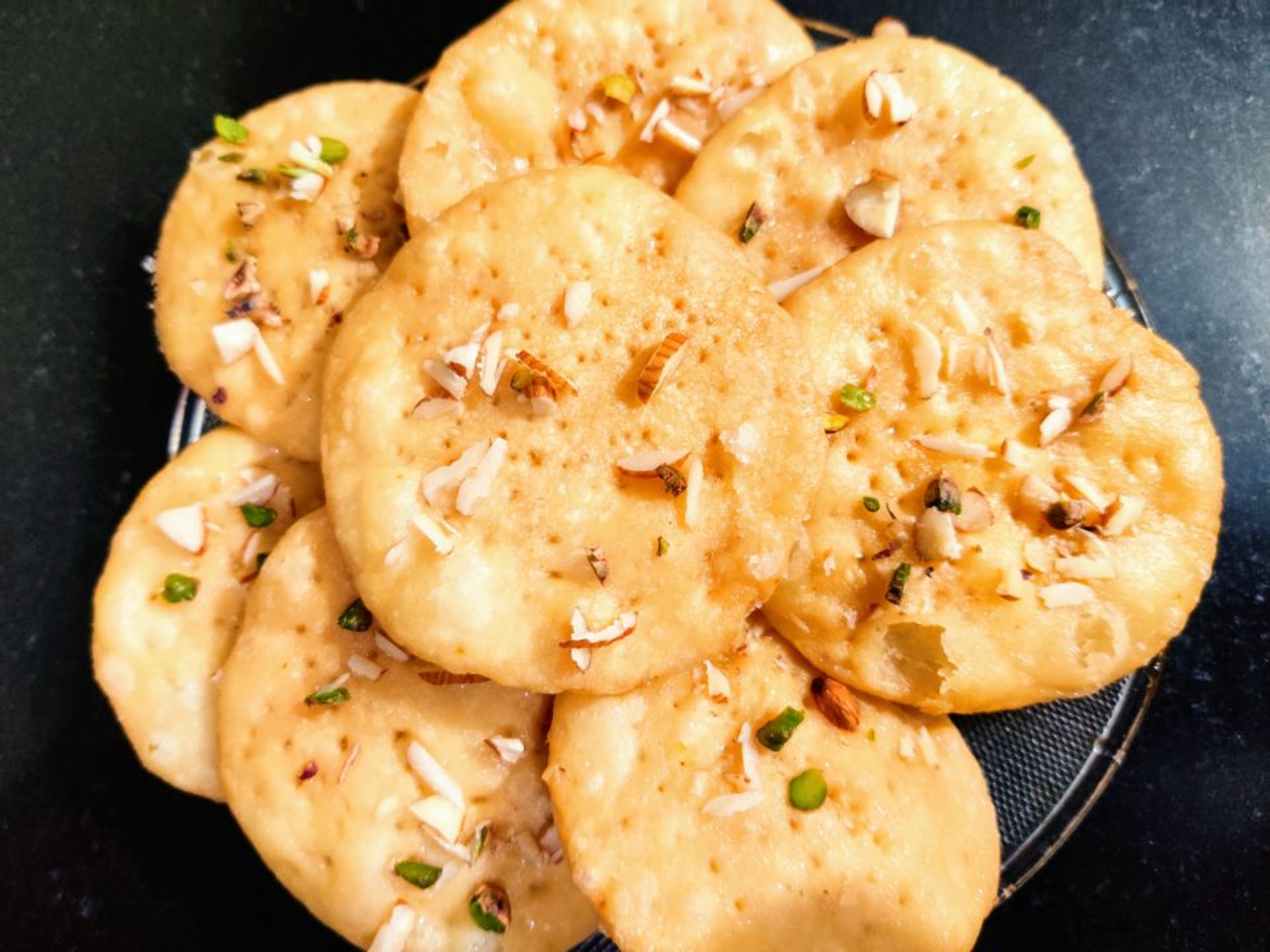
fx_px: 991
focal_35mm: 27
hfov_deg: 65.3
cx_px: 635
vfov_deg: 51.4
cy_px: 476
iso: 1600
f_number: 1.75
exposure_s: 1/50
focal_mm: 4.75
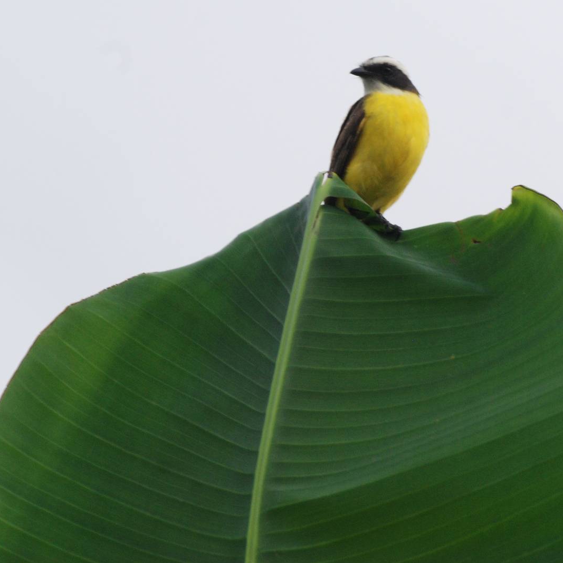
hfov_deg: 3.1
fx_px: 10562
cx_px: 285
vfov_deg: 3.1
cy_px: 282
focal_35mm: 574
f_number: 10
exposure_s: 1/160
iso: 400
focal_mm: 300
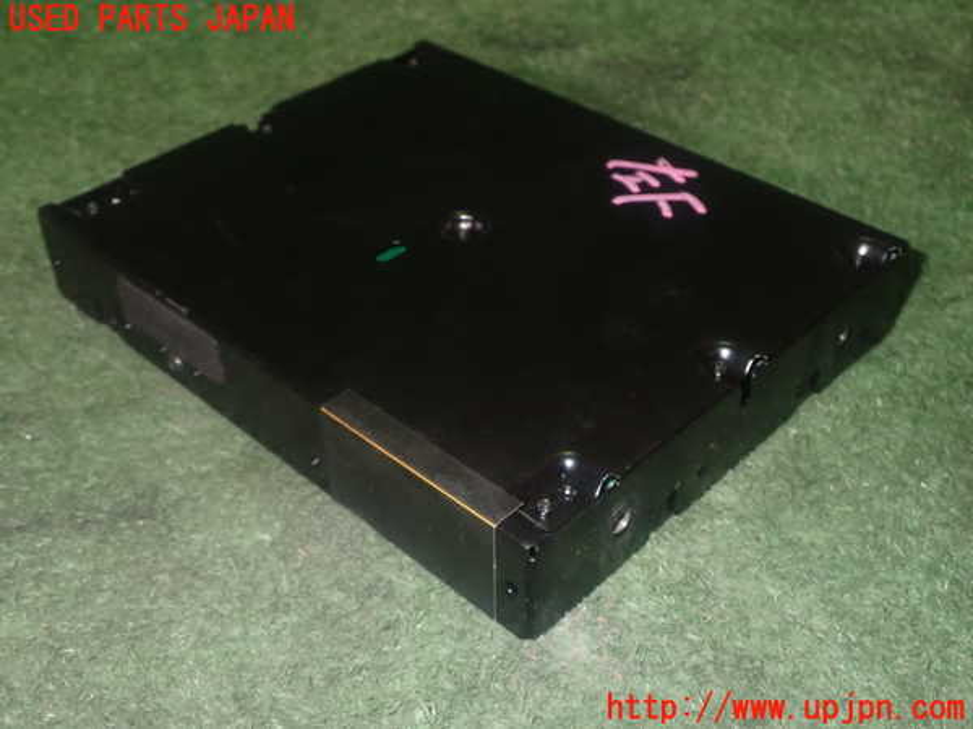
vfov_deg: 32.9
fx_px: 1237
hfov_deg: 42.9
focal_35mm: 44
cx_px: 486
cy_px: 364
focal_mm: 7.84
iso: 800
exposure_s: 1/40
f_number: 9
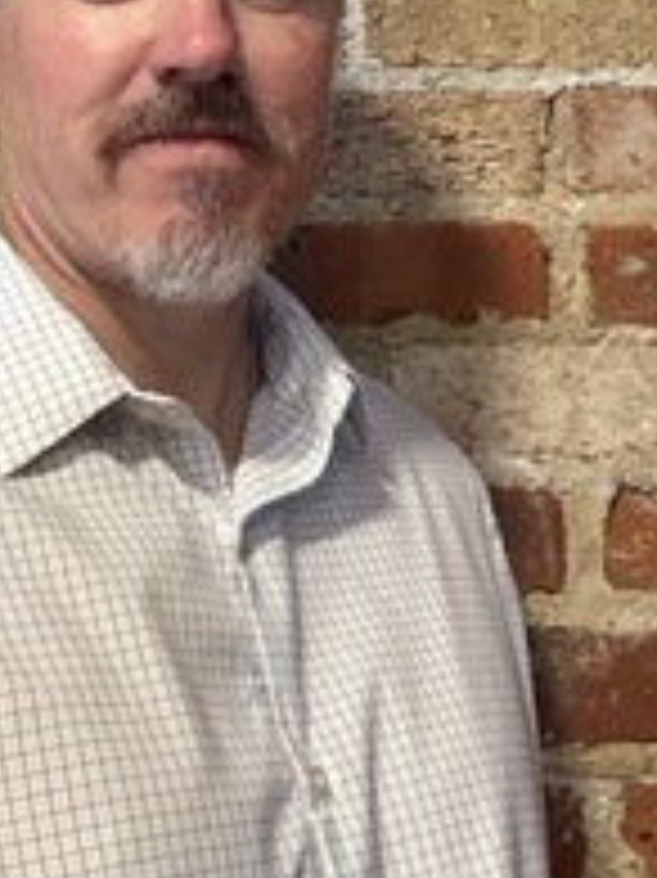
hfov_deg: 24.6
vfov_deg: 31.4
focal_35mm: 59
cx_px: 198
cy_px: 117
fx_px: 1495
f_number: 1.9
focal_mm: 2.69
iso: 250
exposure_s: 1/40
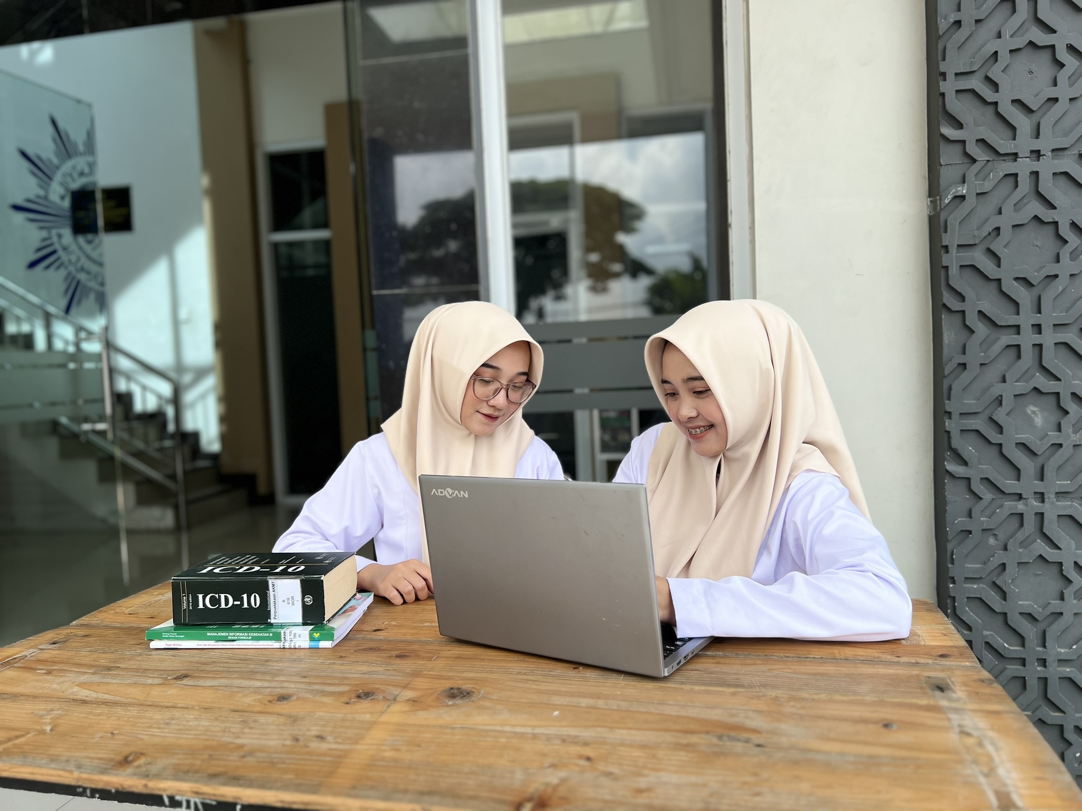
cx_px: 541
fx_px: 813
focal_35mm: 26
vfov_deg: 53.1
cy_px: 406
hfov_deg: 67.3
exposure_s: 1/2008
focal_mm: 5.7
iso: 50
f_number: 1.5
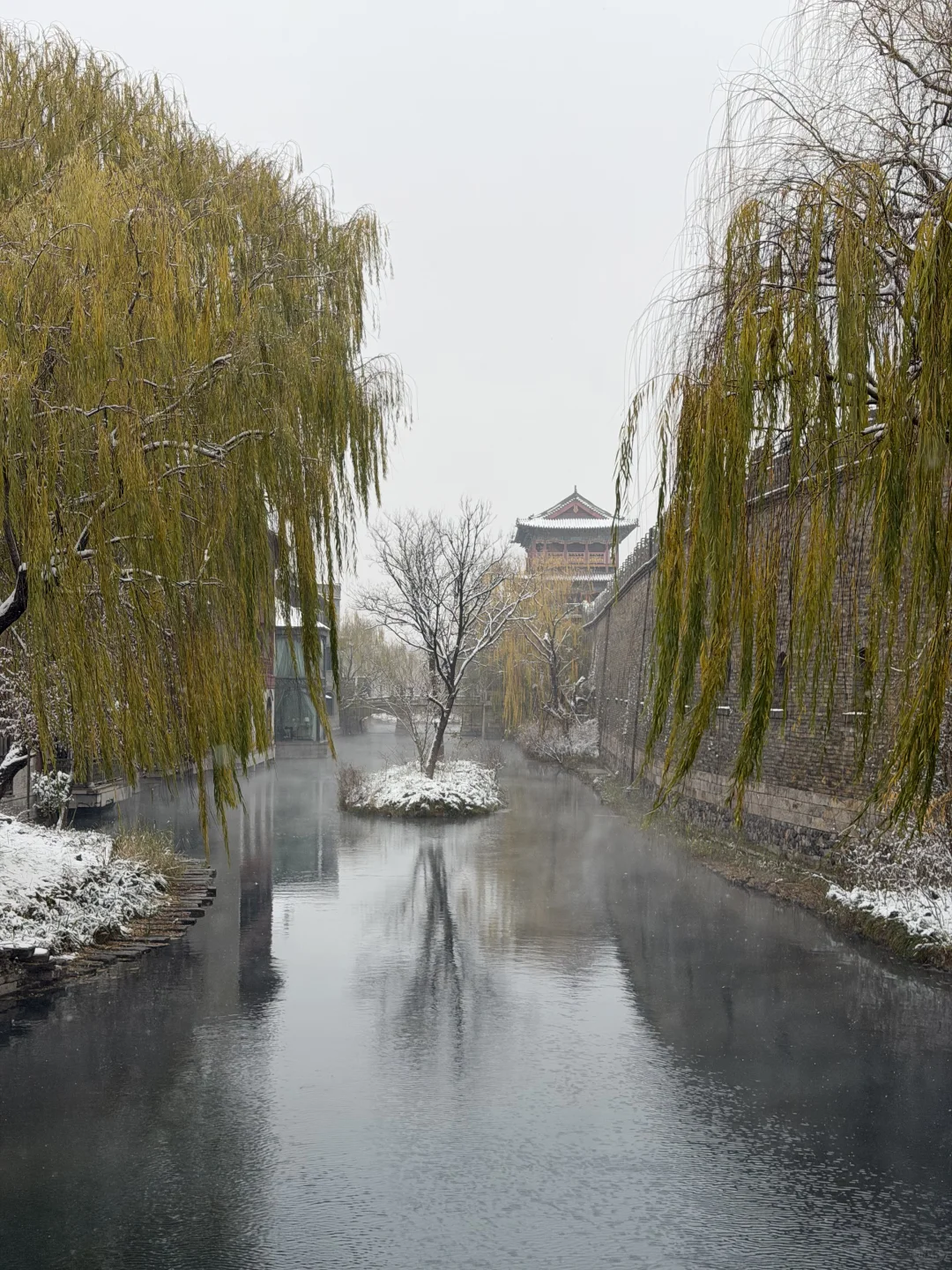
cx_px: 476
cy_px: 635
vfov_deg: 39.7
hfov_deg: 30.3
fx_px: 1760
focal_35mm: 48
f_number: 1.78
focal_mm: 6.76
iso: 64
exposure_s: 1/3891
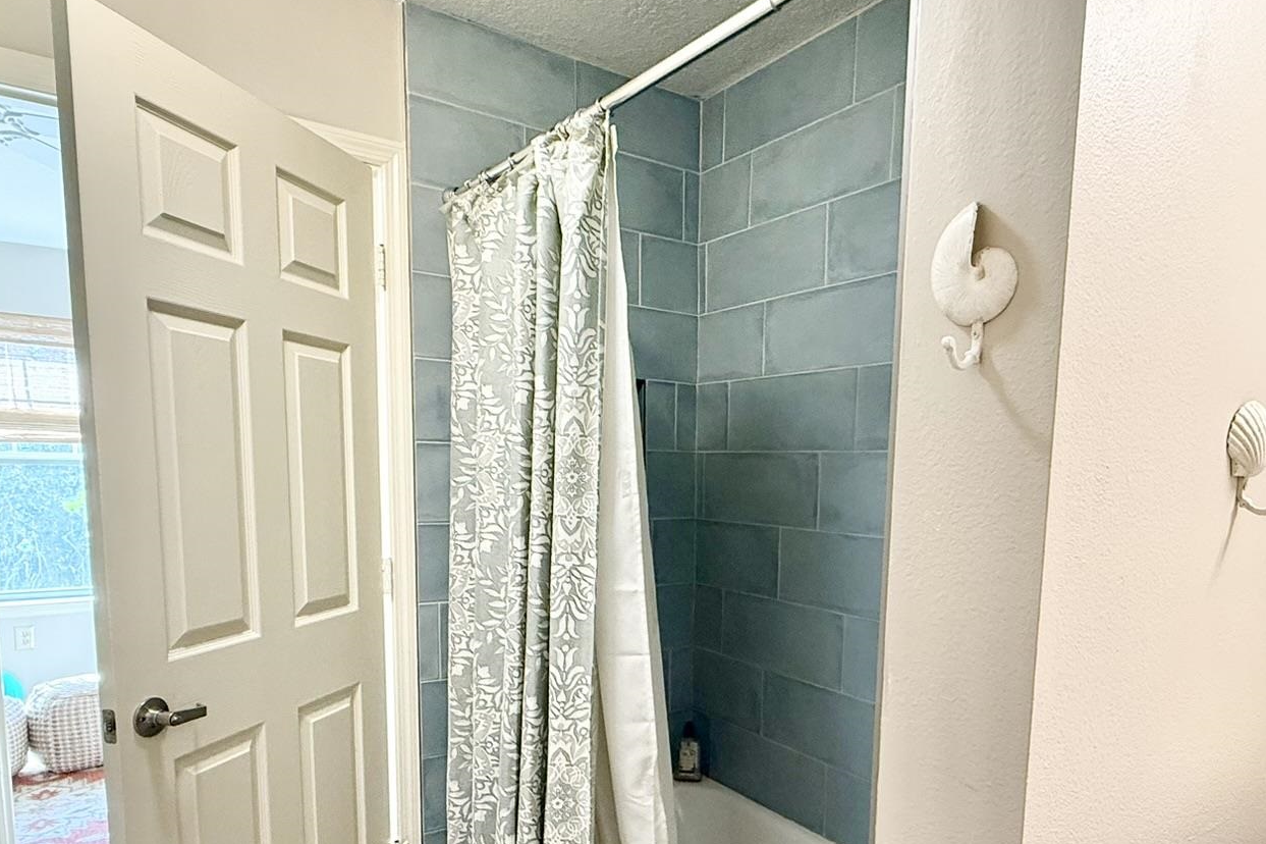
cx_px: 706
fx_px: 844
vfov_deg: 52.0
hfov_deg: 73.5
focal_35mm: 24
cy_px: 572
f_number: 2.2
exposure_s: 1/60
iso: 400
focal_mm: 2.22
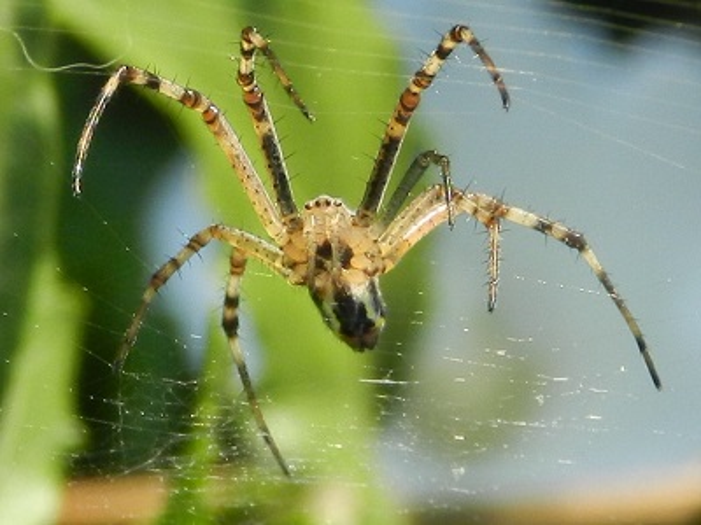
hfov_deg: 17.1
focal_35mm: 115
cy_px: 262
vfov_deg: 12.9
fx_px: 2329
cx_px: 350
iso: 160
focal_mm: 20.5
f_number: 4.8
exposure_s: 1/250
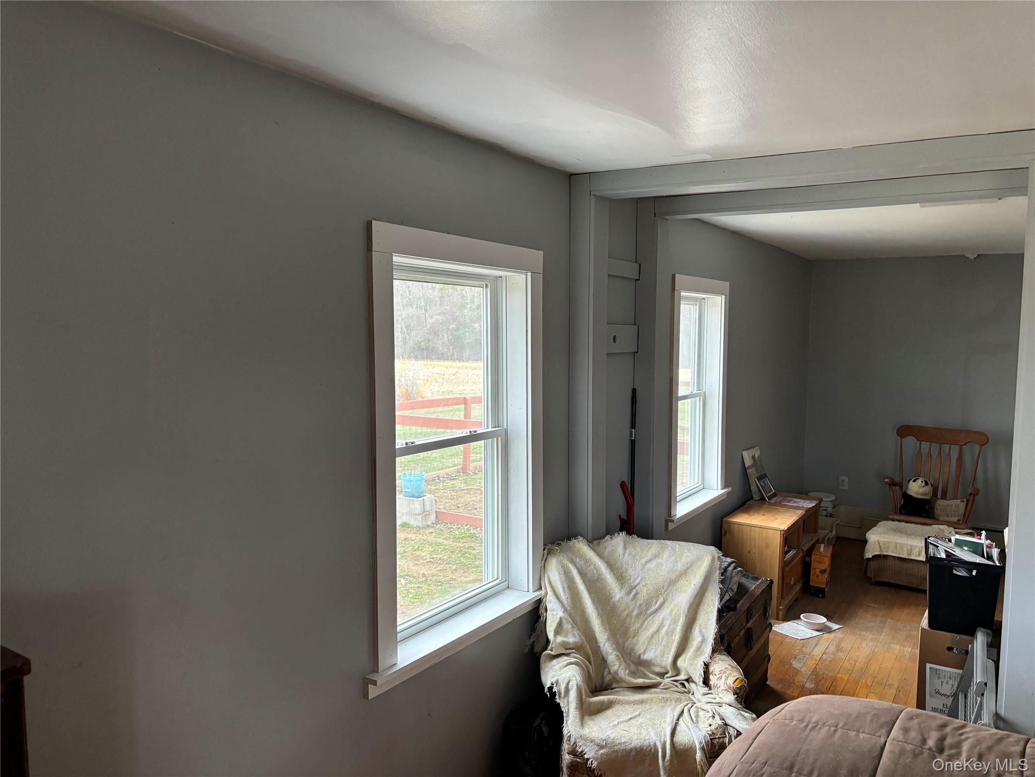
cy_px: 388
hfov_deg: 67.3
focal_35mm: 26
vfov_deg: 53.1
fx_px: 777
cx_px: 518
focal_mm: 5.96
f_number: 1.6
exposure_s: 1/60
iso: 250
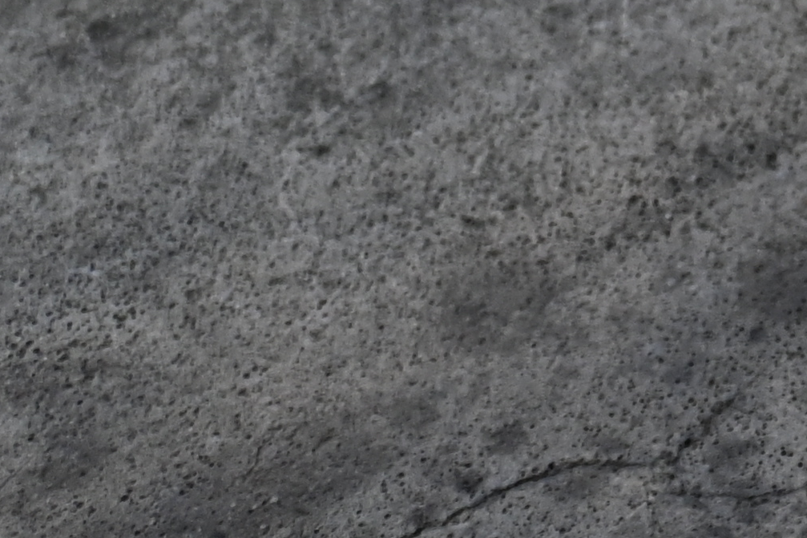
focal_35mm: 178
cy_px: -432
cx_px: 2031
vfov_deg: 7.5
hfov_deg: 9.9
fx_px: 3998
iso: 250
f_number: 4
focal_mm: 21.5
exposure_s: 1/250
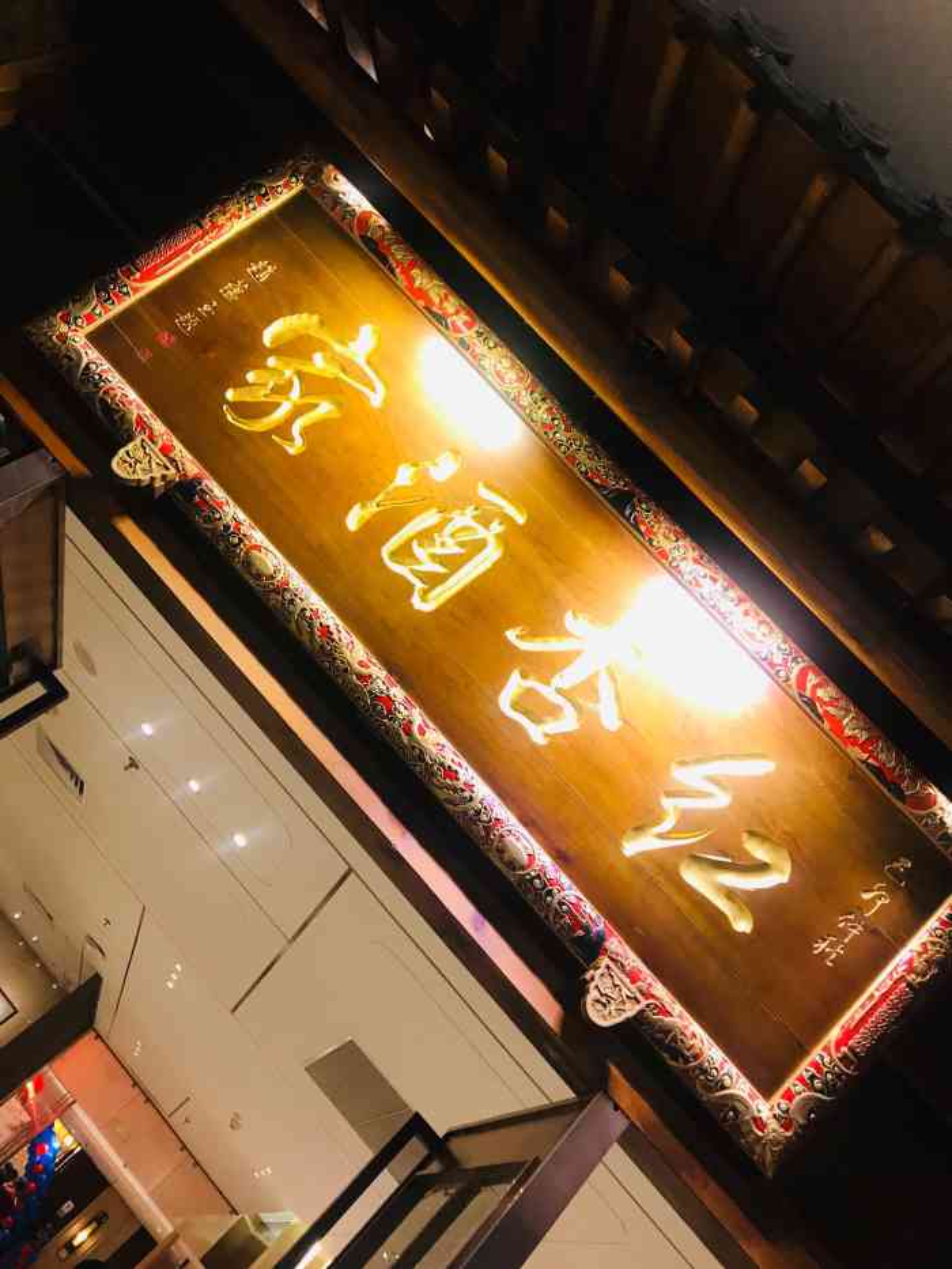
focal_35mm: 28
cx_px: 476
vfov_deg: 63.4
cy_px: 634
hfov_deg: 49.8
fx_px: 1026
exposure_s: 1/33
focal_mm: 3.99
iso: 40
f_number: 1.8
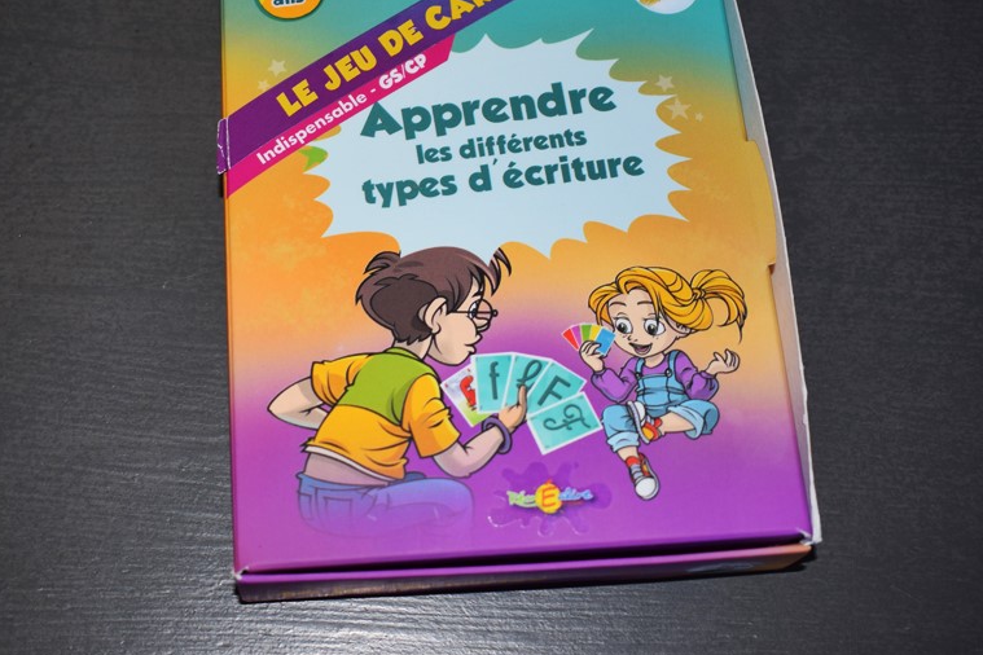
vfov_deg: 23.0
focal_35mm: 59
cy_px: 234
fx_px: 1602
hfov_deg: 34.0
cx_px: 382
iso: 220
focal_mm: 29
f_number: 4.2
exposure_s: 1/80
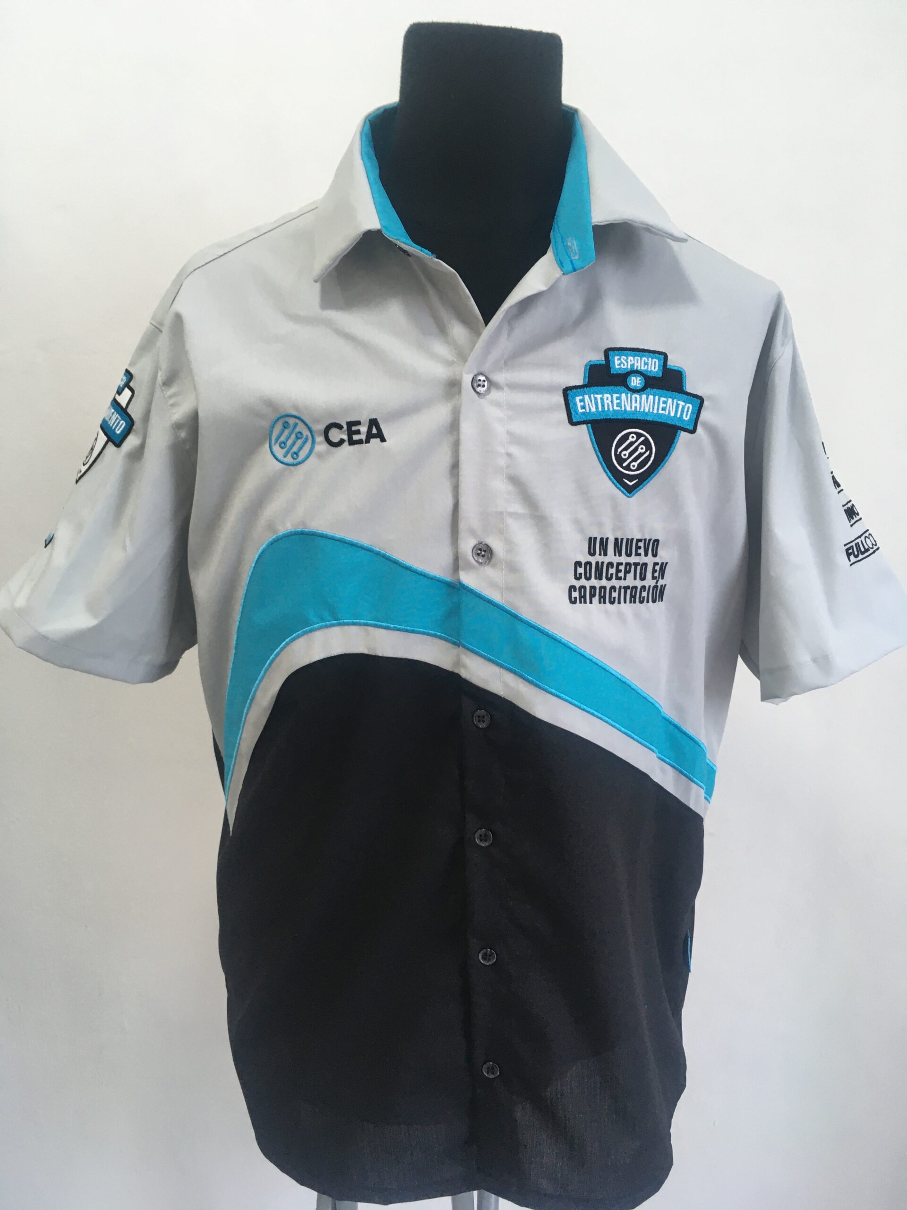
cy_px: 605
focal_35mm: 29
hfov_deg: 48.2
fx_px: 1013
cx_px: 454
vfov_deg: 61.7
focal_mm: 4.15
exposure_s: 1/33
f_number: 2.2
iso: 32
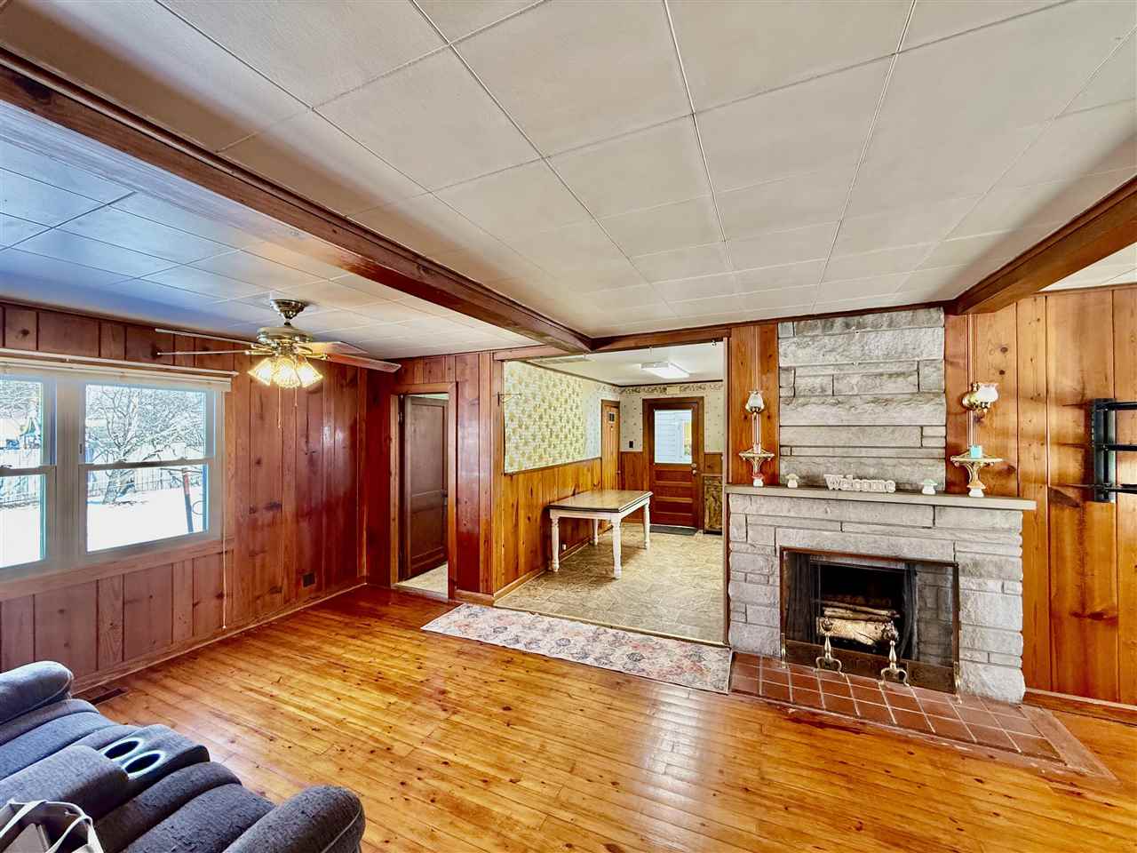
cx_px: 568
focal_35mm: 14
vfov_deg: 85.7
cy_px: 426
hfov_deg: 102.1
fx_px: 460
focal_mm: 2.22
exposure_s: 1/120
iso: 400
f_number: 2.2
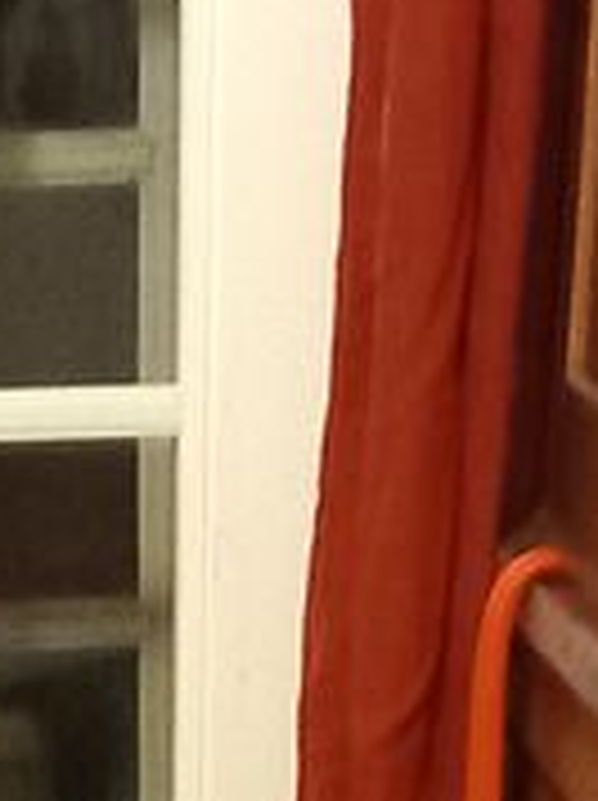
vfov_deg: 11.1
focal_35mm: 152
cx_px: -31
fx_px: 3510
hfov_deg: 9.7
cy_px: 1858
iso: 1600
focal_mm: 4
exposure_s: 1/14.3
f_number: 1.8
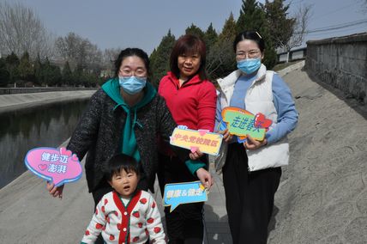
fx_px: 366
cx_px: 184
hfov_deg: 53.2
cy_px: 122
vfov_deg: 36.8
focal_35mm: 36
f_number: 20
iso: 800
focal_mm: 24
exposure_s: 1/400
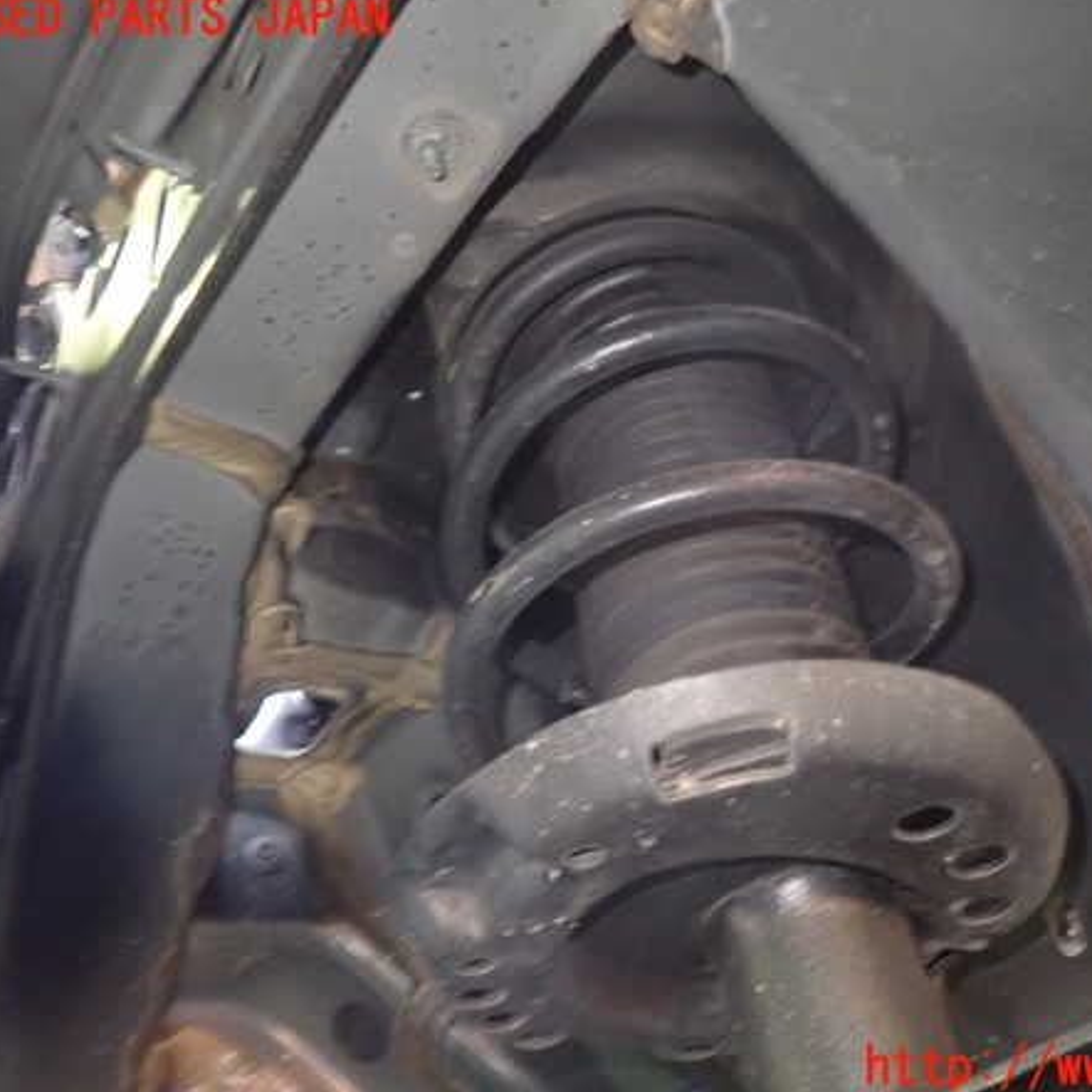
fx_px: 1071
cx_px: 682
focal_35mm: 30
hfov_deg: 53.4
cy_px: 544
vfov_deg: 54.0
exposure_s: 1/25
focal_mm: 4.5
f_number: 2
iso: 800
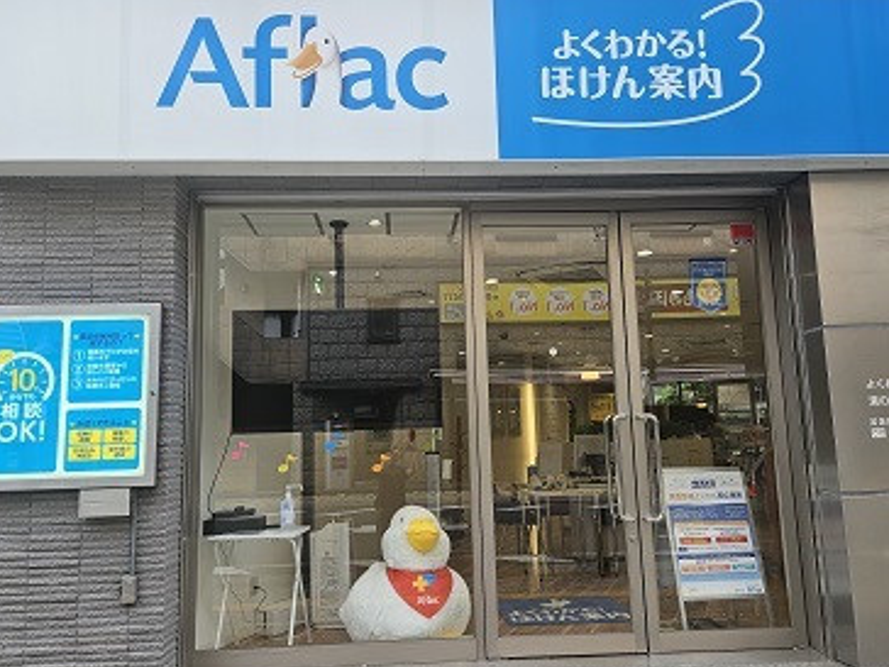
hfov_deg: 67.3
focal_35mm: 26
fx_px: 668
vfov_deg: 53.0
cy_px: 355
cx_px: 442
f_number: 1.8
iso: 25
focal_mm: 5.4
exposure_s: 1/246
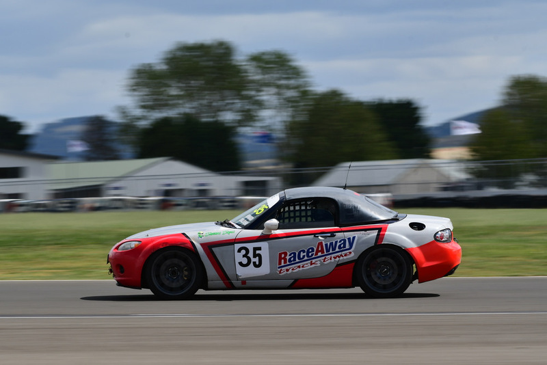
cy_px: 182
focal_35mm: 300
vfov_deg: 4.6
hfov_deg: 6.9
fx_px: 4560
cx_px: 274
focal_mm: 200
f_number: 11
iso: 100
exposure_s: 1/200
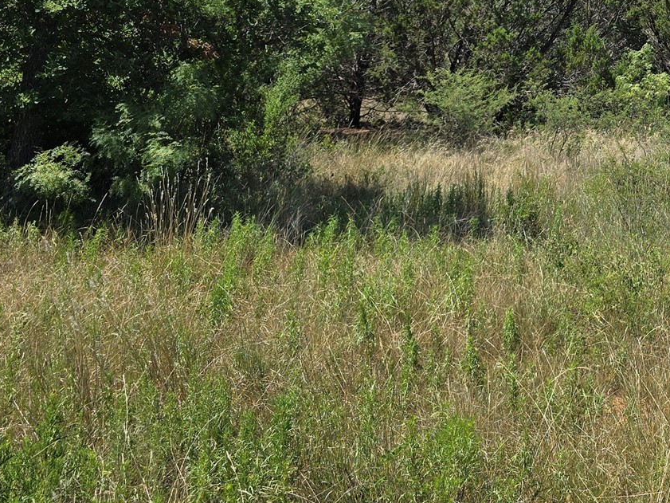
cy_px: -16
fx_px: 1084
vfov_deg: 24.7
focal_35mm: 56
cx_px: 717
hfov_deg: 31.0
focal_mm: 6.3
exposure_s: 1/679
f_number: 1.7
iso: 12
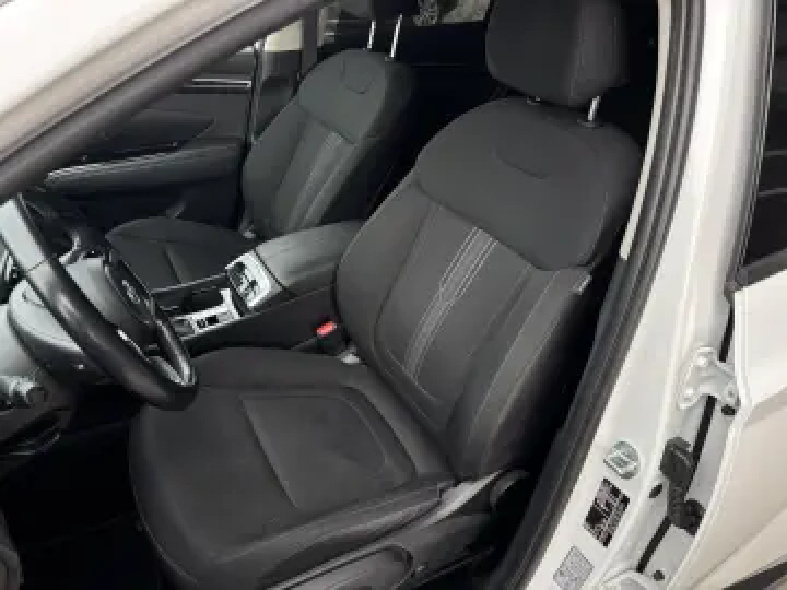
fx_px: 591
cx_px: 394
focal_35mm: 26
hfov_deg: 67.3
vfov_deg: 53.1
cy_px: 295
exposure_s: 1/171
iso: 50
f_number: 1.6
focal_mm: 5.96
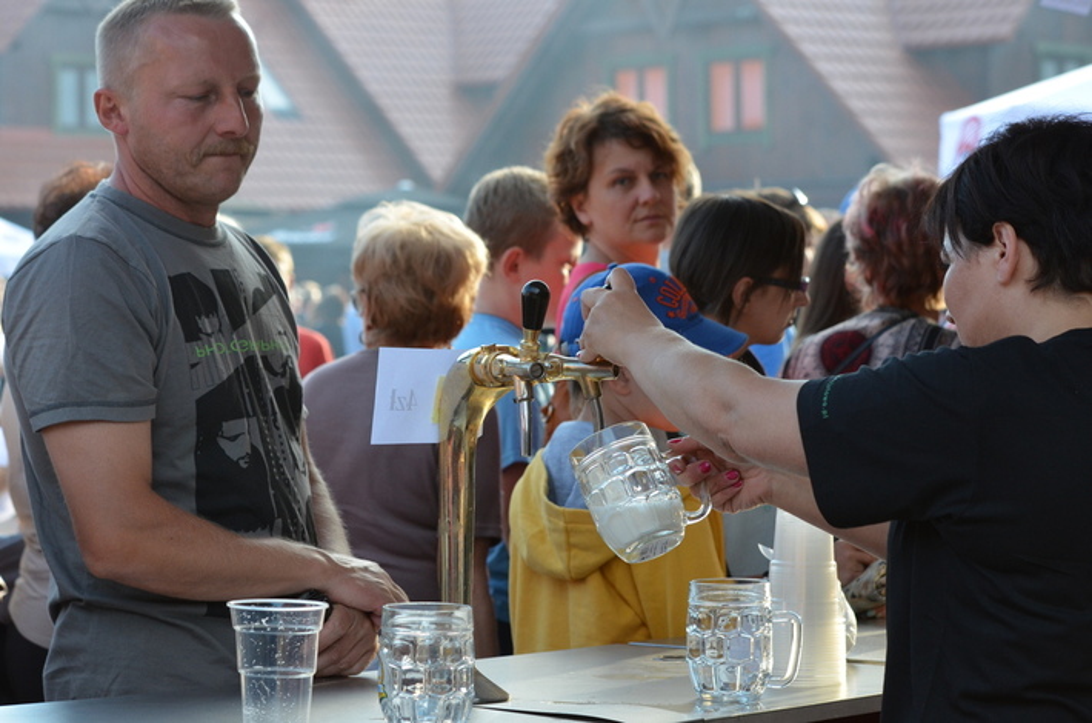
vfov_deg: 13.0
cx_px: 546
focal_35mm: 105
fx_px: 3178
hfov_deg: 19.5
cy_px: 362
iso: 800
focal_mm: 70
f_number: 5.6
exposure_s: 1/500
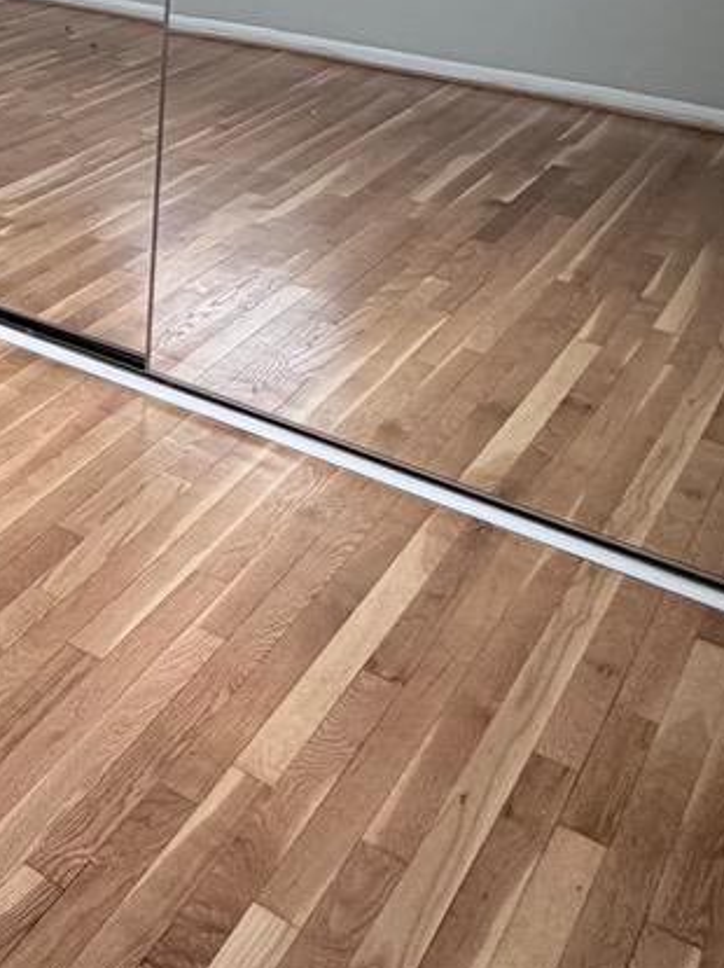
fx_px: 1452
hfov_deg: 22.5
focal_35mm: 52
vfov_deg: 31.8
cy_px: -140
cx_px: -383
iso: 125
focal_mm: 2.22
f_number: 2.2
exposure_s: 1/120
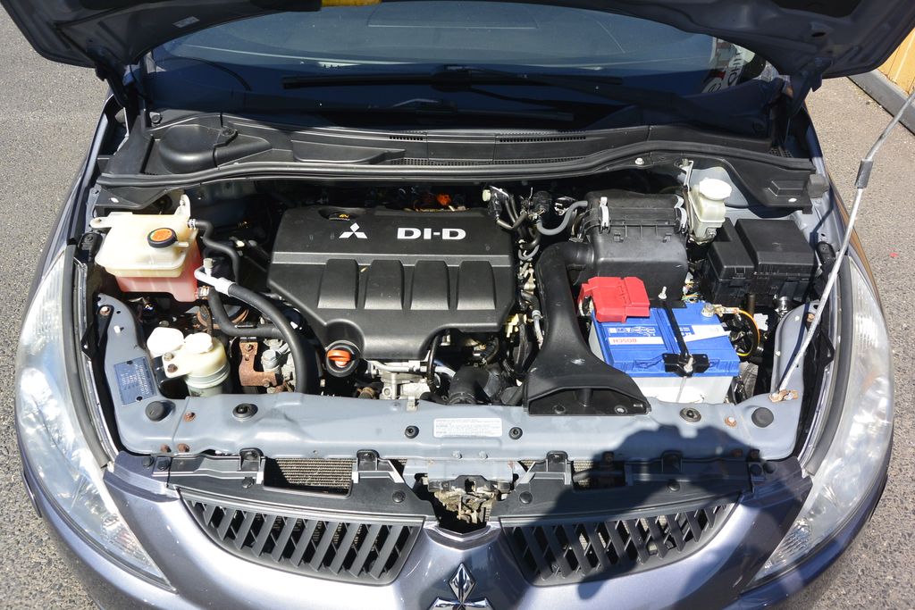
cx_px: 458
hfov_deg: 67.4
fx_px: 686
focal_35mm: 27
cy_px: 305
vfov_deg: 47.9
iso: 160
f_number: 4.5
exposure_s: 1/640
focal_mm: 10
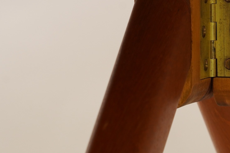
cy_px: 5
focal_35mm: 260
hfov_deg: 7.9
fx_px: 1661
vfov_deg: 5.3
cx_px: 227
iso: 800
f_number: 6.3
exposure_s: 1/125
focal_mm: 105
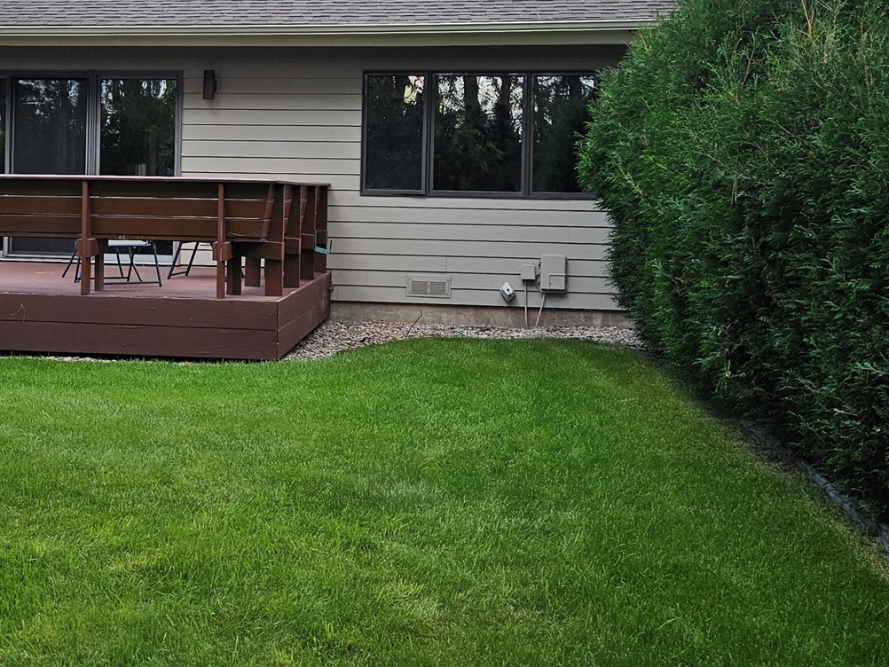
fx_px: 1207
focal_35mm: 47
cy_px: 193
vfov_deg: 30.5
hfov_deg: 39.6
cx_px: 257
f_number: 1.8
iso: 40
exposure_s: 1/1245
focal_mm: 5.4
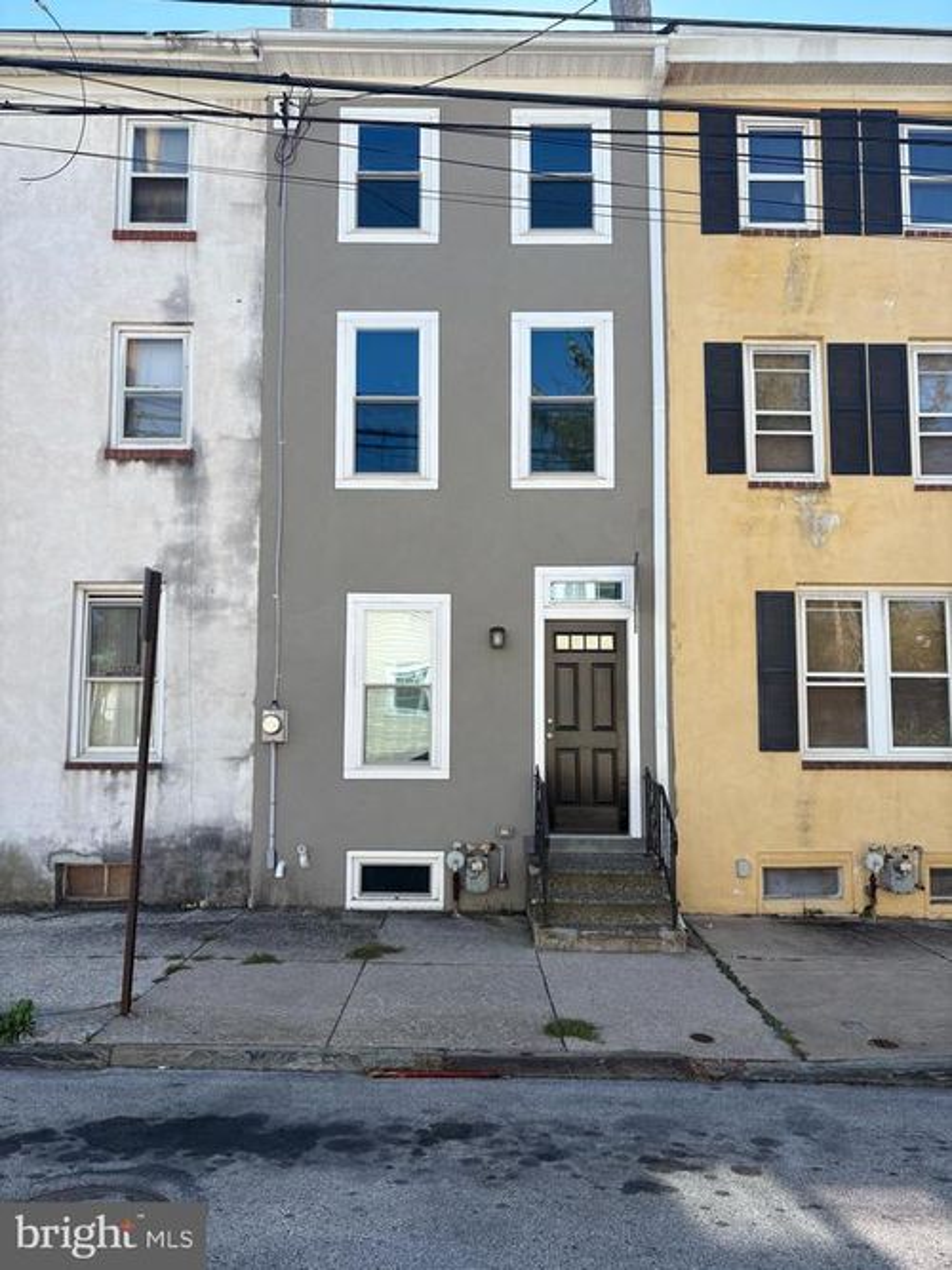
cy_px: 635
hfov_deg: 53.0
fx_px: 954
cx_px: 476
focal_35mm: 26
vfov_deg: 67.3
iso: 50
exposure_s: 1/973
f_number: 1.6
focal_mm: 5.96
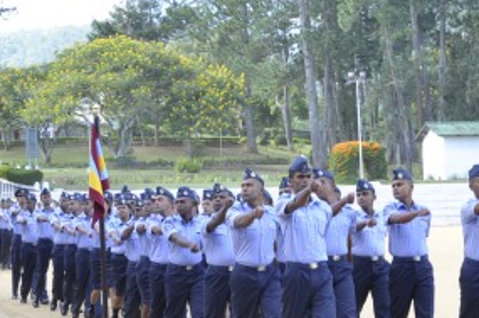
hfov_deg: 20.2
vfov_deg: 13.4
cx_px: 321
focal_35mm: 101
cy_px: 256
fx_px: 1342
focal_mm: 32
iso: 200
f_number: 5.6
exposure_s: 1/100
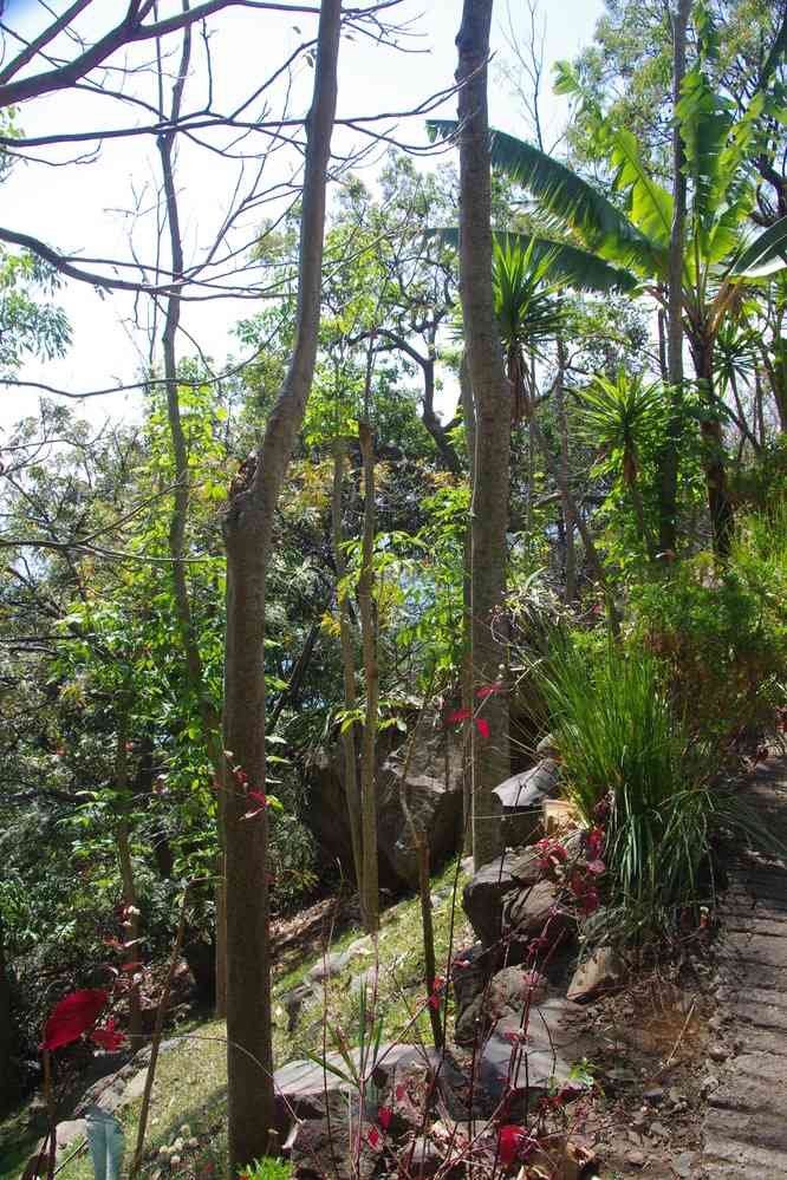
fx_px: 1082
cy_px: 590
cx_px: 394
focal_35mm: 33
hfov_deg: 40.0
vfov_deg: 57.2
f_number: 11
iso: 200
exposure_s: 1/50
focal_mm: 21.9
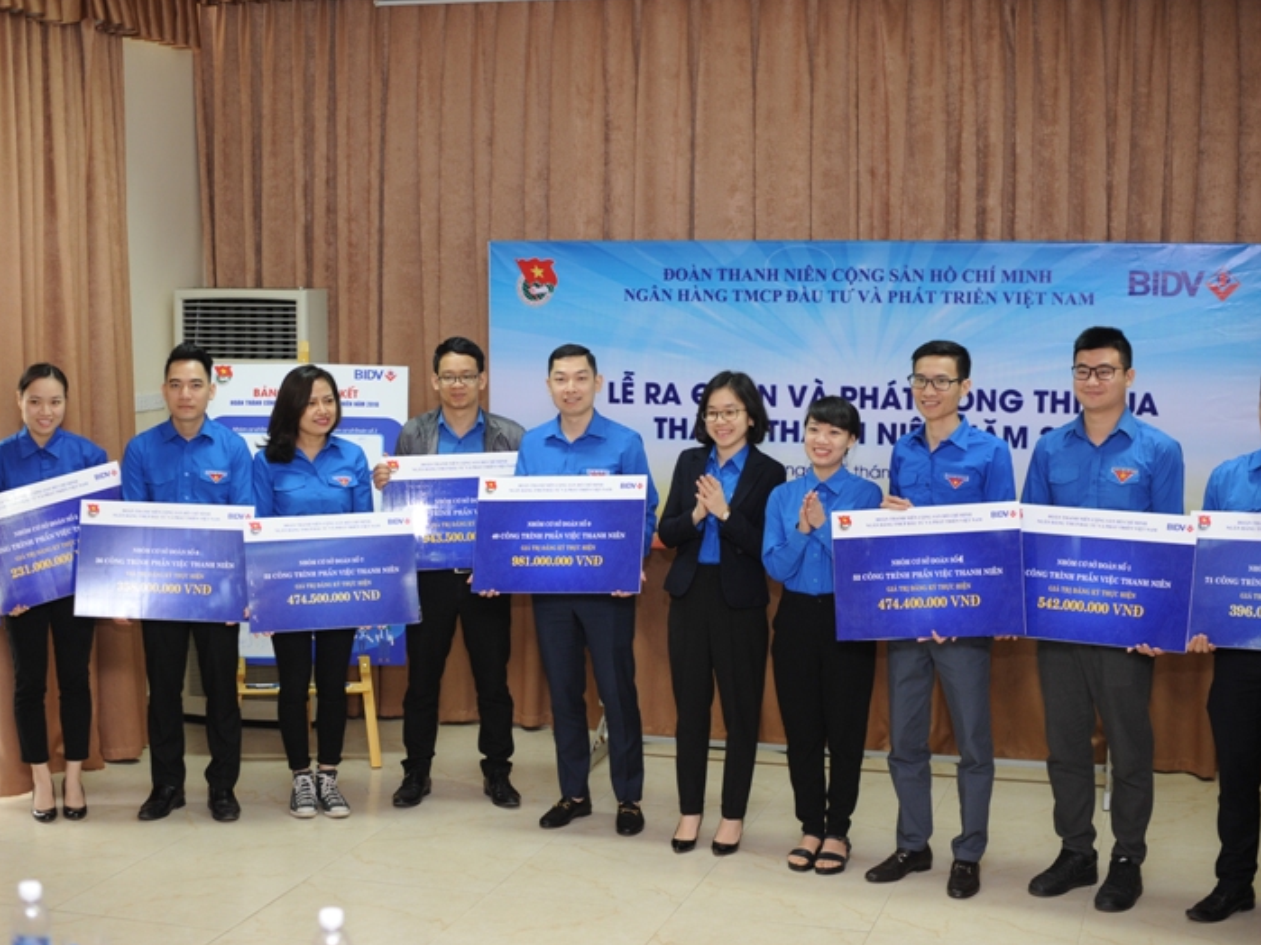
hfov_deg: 34.9
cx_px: 568
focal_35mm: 55
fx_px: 2003
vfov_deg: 26.6
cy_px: 474
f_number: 2.5
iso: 1000
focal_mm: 50
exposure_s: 1/160
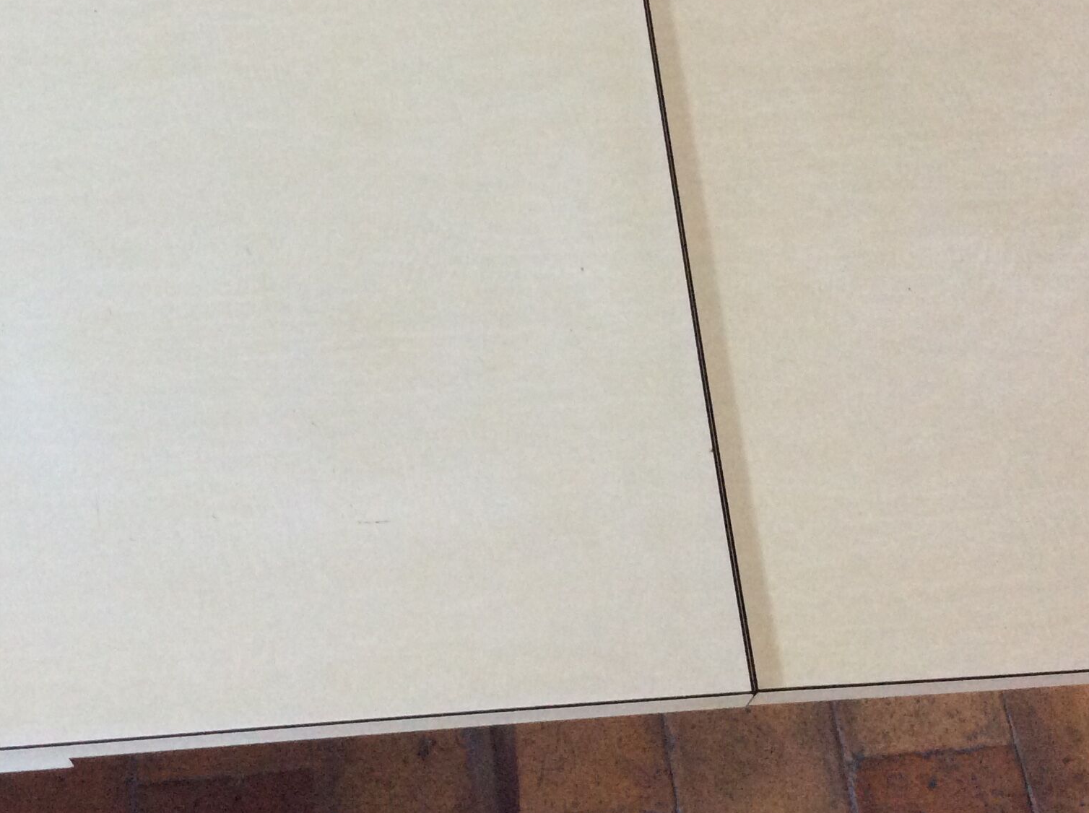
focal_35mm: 55
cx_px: 472
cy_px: 180
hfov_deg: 34.9
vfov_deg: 26.1
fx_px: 1728
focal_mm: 3.3
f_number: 2.4
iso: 125
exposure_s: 1/25
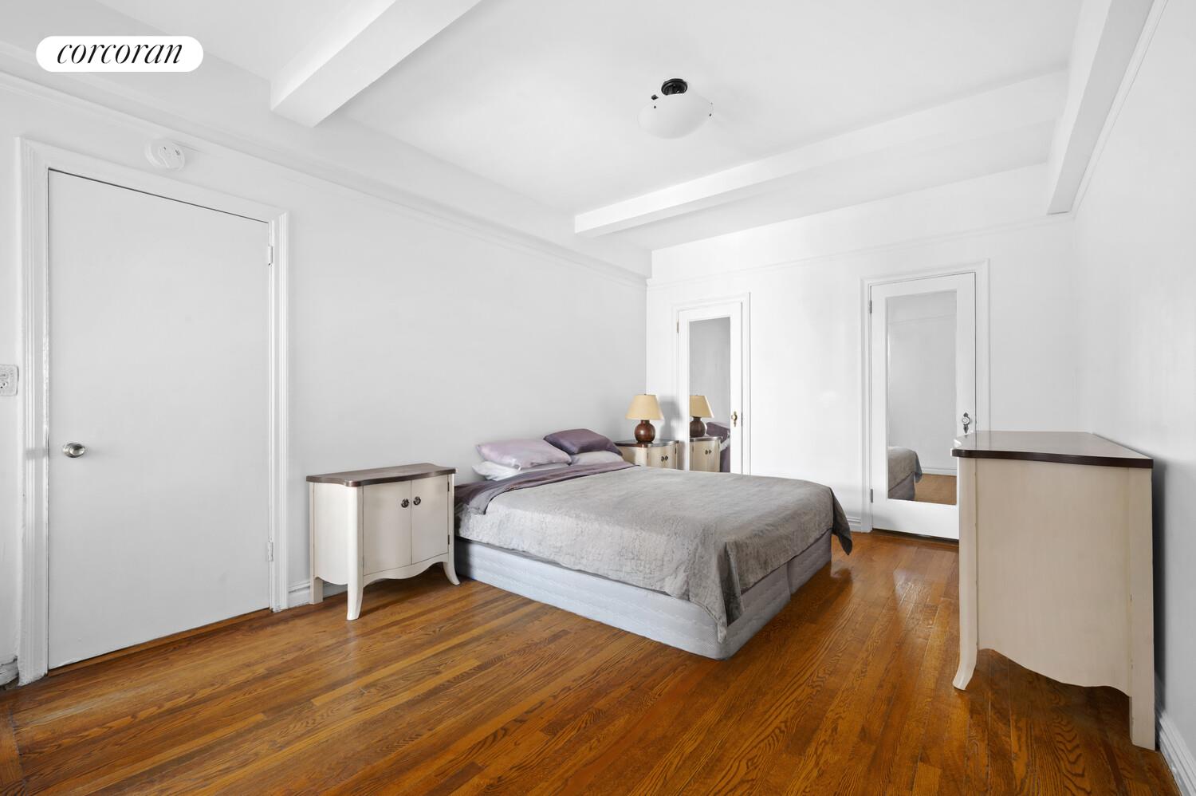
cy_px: 398
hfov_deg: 98.6
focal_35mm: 16
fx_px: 515
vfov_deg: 75.4
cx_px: 598
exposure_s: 10
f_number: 11
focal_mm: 15.5
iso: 400
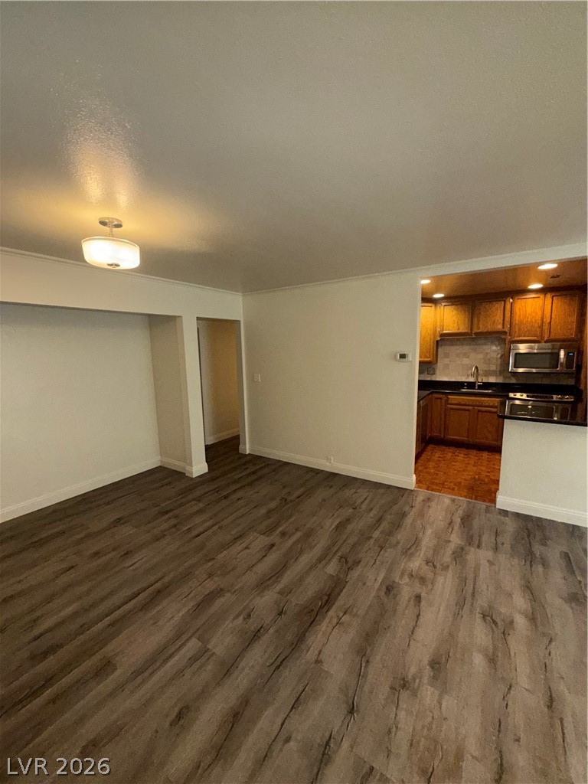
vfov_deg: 102.1
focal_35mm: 14
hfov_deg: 85.7
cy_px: 392
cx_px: 294
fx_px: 317
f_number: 2.2
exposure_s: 1/60
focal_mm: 2.22
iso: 160
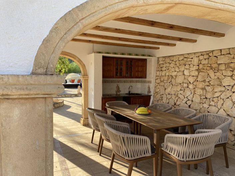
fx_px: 176
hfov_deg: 67.3
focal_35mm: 26
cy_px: 88
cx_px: 118
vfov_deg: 53.0
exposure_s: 1/693
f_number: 1.8
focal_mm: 4.25
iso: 32
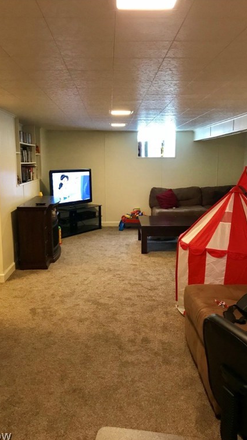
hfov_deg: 37.8
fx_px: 361
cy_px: 222
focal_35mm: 31
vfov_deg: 62.6
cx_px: 119
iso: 100
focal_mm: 3.99
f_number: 1.8
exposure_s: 1/7
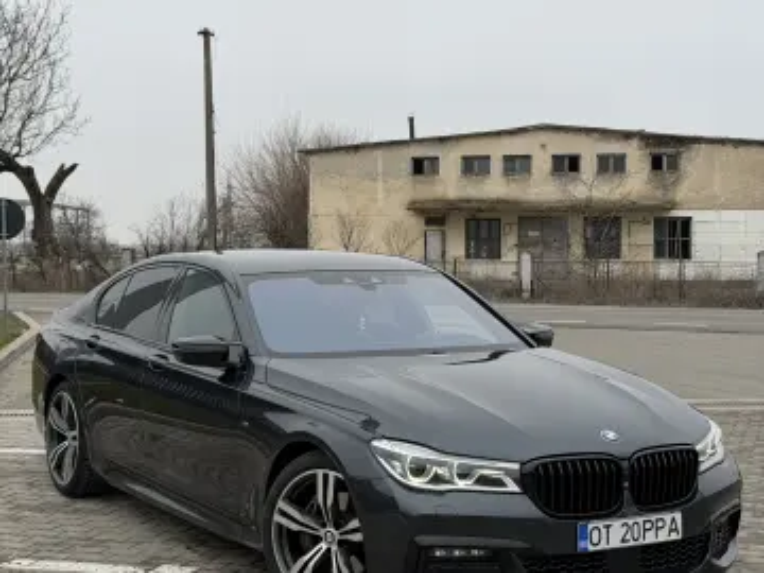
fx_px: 1059
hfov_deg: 39.7
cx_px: 382
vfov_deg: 30.3
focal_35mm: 48
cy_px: 286
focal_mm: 6.76
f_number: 1.78
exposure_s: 1/1377
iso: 64
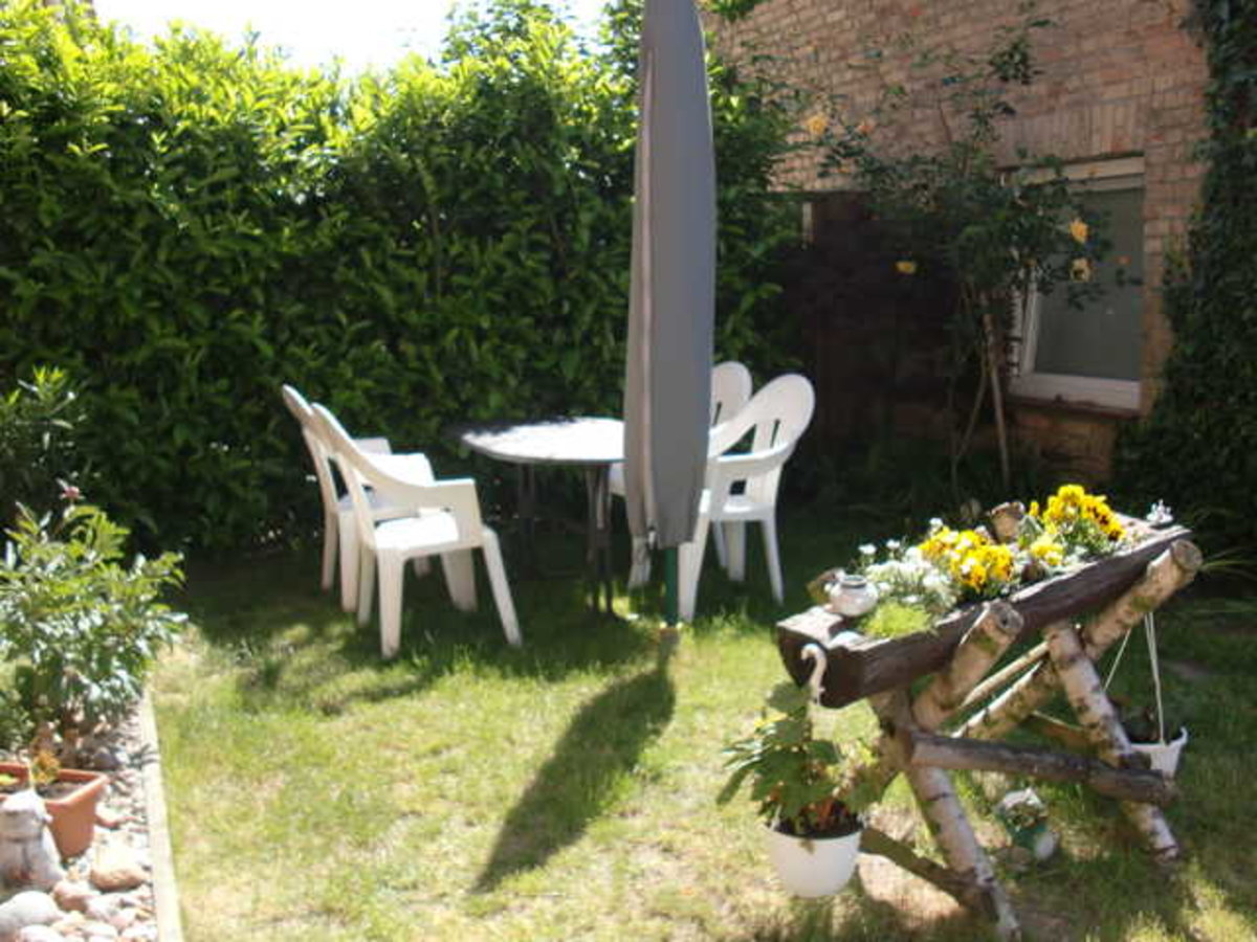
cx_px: 628
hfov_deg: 51.4
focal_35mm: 36
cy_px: 471
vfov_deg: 39.7
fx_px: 1307
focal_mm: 6.3
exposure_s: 1/320
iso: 64
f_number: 2.8
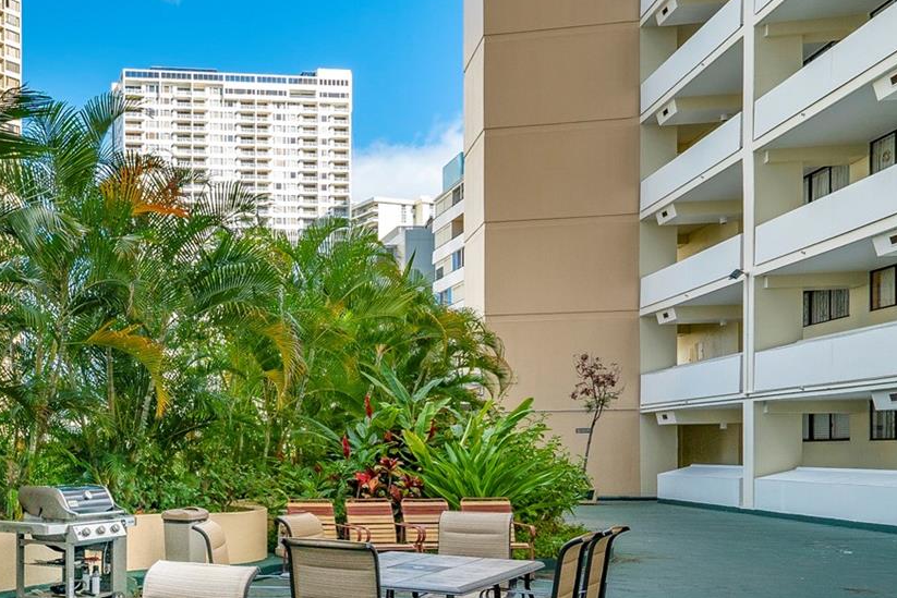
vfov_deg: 36.9
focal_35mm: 35
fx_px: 872
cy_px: 451
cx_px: 64
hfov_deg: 47.9
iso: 250
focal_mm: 18
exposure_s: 1/250
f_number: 8
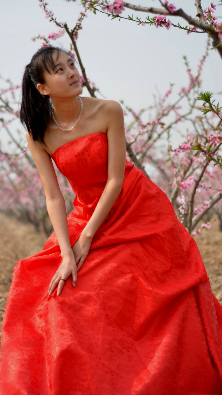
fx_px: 827
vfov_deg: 26.9
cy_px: 198
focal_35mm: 79
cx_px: 109
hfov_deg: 15.3
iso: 100
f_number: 2
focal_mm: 50
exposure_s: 1/2500
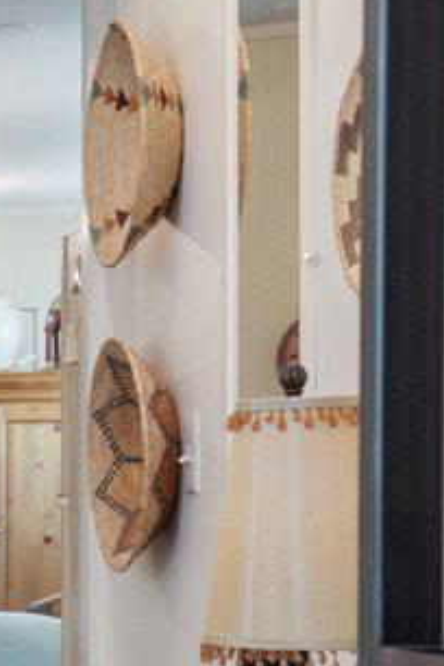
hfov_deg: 9.2
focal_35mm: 107
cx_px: -1036
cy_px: 534
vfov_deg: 18.9
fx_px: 1979
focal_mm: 16
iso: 500
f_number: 8
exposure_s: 1/4
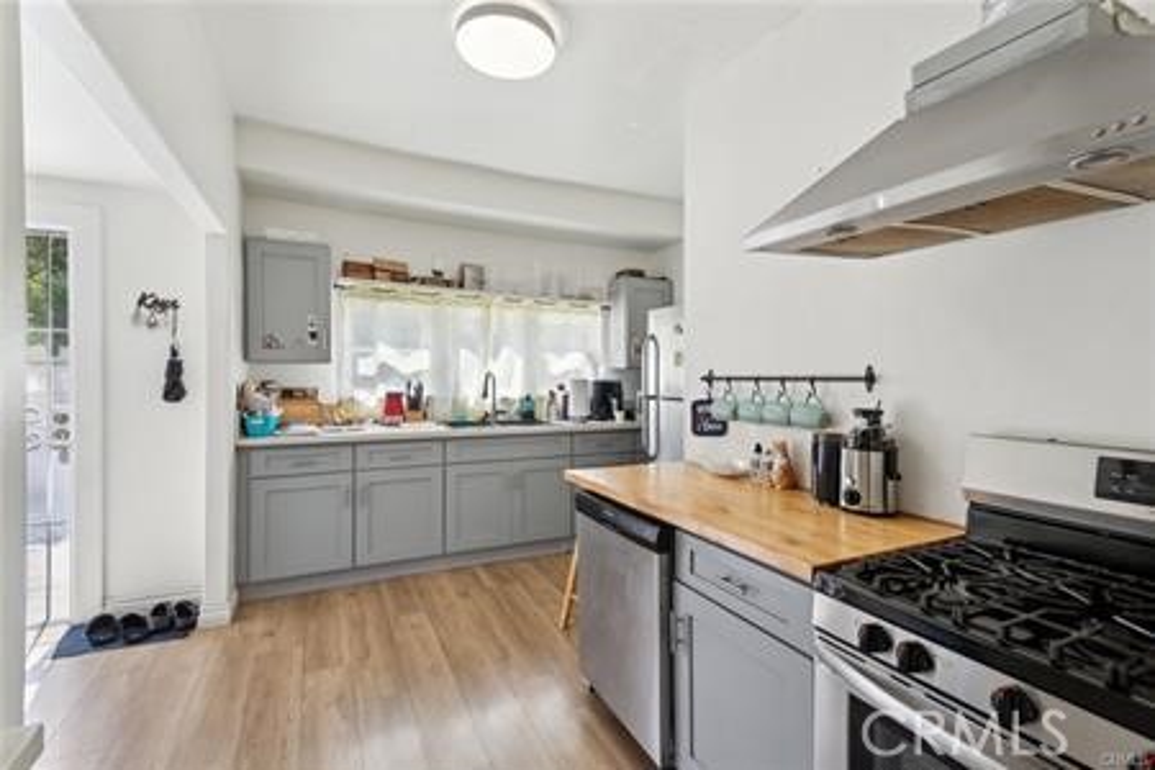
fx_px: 513
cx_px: 578
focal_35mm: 16
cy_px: 385
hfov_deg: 96.7
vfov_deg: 73.7
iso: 400
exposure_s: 1/125
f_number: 6.3
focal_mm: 16
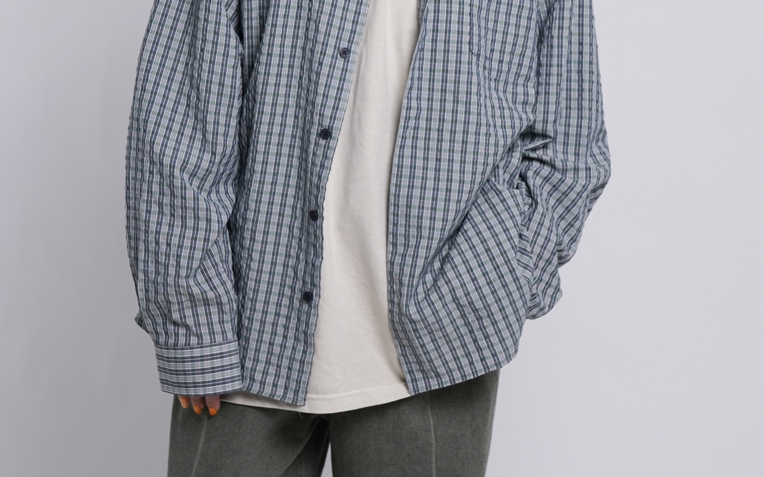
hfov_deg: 21.4
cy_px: -25
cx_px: 384
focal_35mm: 97
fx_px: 2020
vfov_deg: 13.3
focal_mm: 42
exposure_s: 1/250
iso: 500
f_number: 5
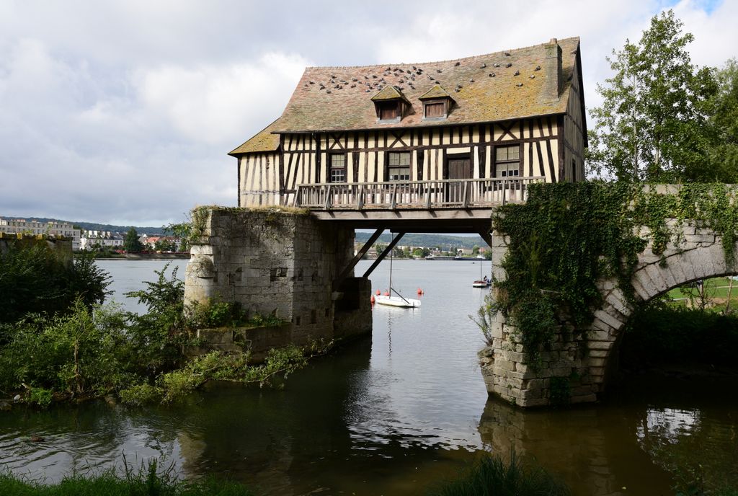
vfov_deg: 41.3
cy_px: 248
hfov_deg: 58.6
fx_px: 658
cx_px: 369
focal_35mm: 32
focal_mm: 32
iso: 200
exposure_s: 1/250
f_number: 8
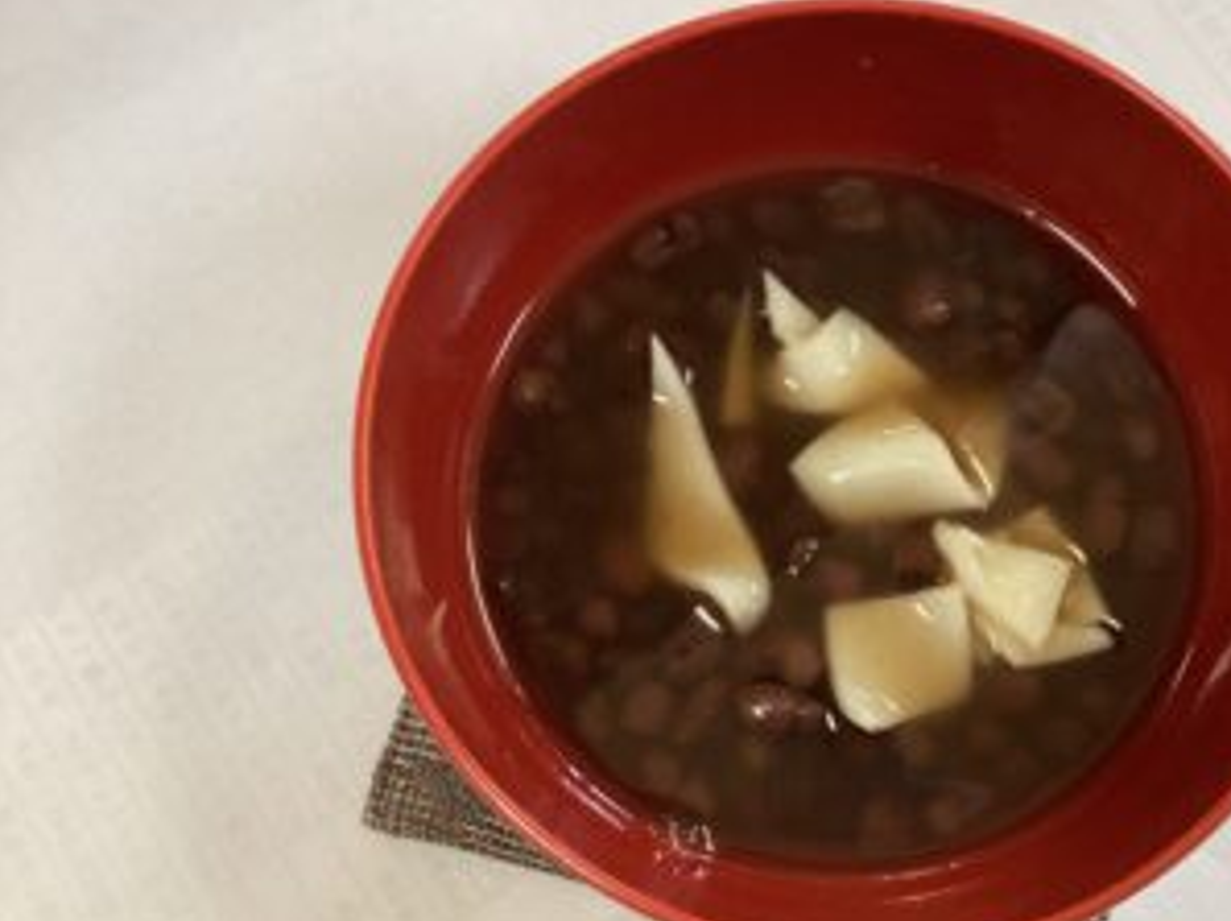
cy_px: 535
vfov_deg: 36.7
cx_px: 766
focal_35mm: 39
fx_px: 1386
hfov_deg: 47.5
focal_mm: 3.3
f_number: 2.4
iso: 200
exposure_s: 1/60
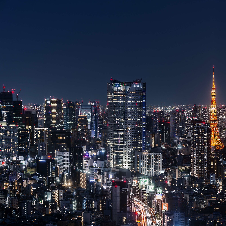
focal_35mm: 131
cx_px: 167
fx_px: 968
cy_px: 112
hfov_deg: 13.3
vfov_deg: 13.3
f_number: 8
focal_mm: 102
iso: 100
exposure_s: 15
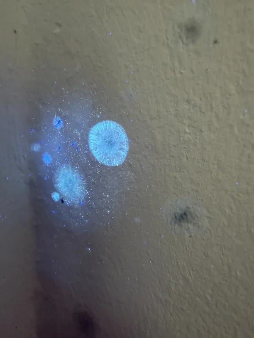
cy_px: 169
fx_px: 235
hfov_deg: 56.8
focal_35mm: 24
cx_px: 127
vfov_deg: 71.6
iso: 320
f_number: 2.2
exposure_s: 1/50
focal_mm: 2.22
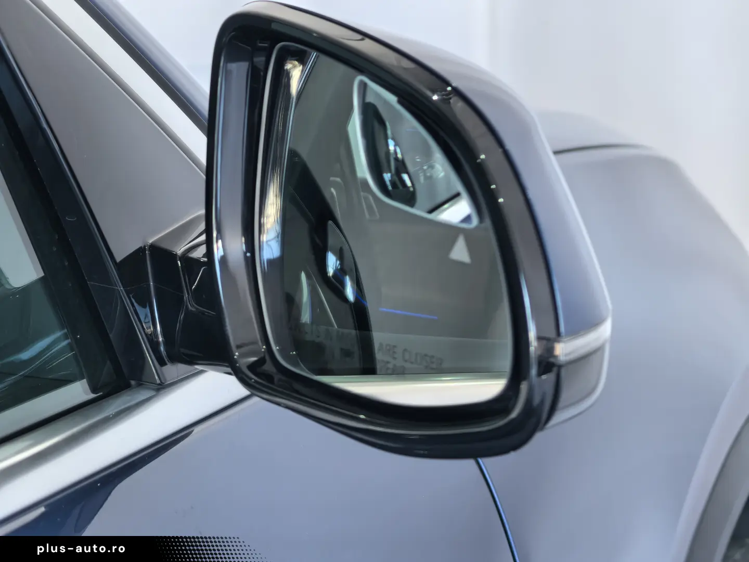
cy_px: 281
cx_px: 374
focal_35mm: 95
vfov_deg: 15.6
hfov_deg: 20.7
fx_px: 2056
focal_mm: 15
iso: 160
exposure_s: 1/50
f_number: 2.1
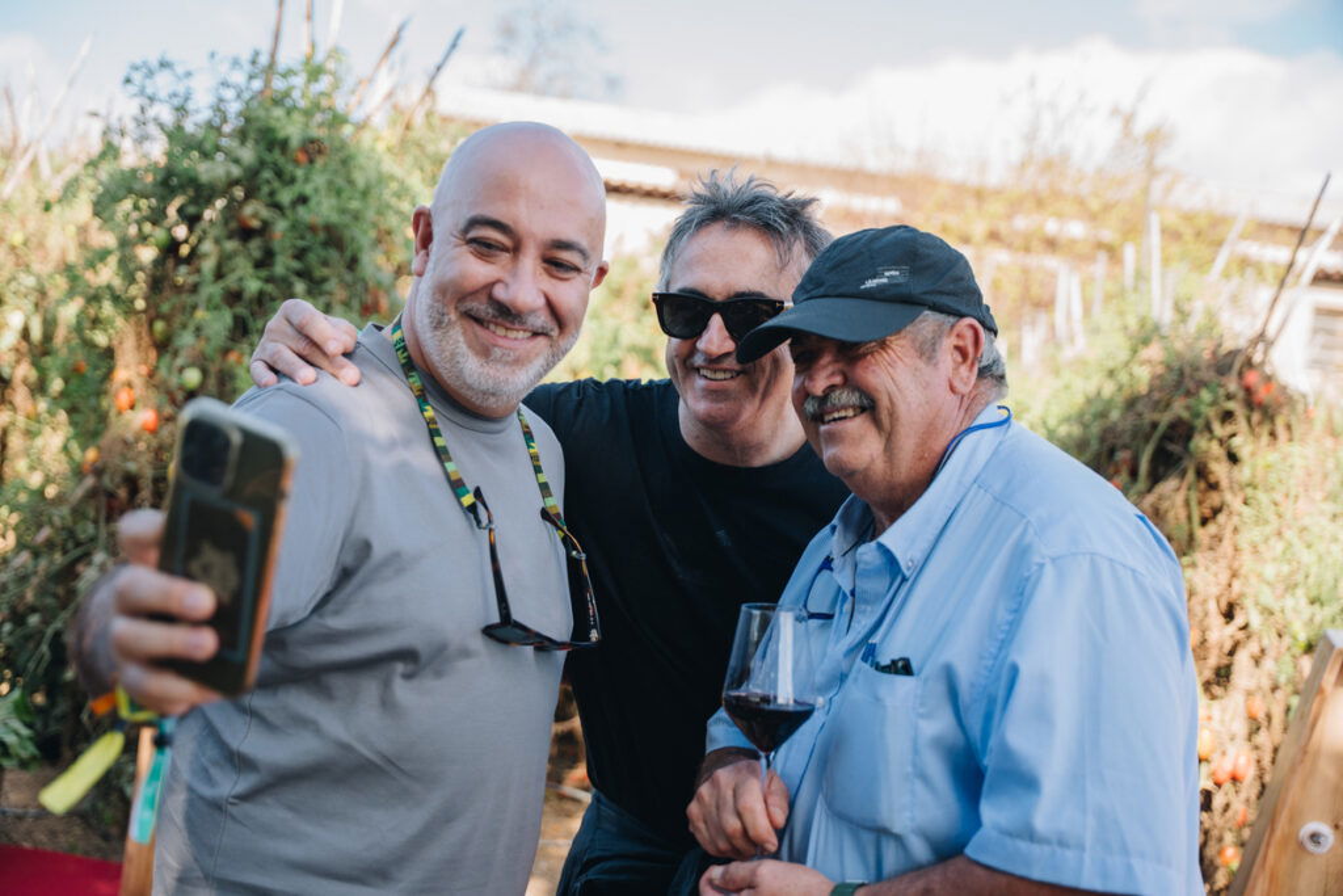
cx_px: 672
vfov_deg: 29.2
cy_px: 448
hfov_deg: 42.7
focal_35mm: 46
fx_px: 1720
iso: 400
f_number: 2.8
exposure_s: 1/1000
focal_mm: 46.1
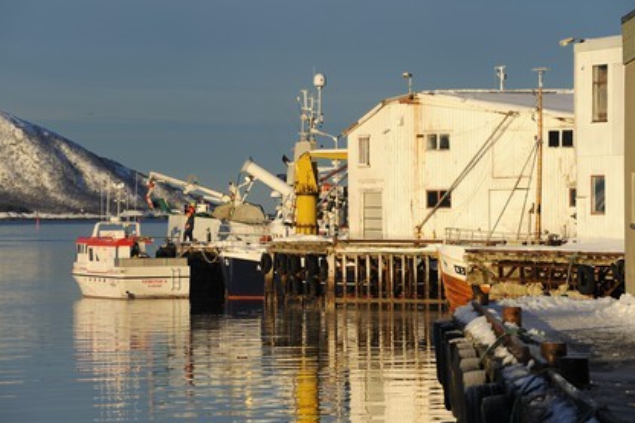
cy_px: 211
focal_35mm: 202
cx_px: 316
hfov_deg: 10.2
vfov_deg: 6.8
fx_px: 3561
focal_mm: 200
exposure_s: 1/400
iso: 200
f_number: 9
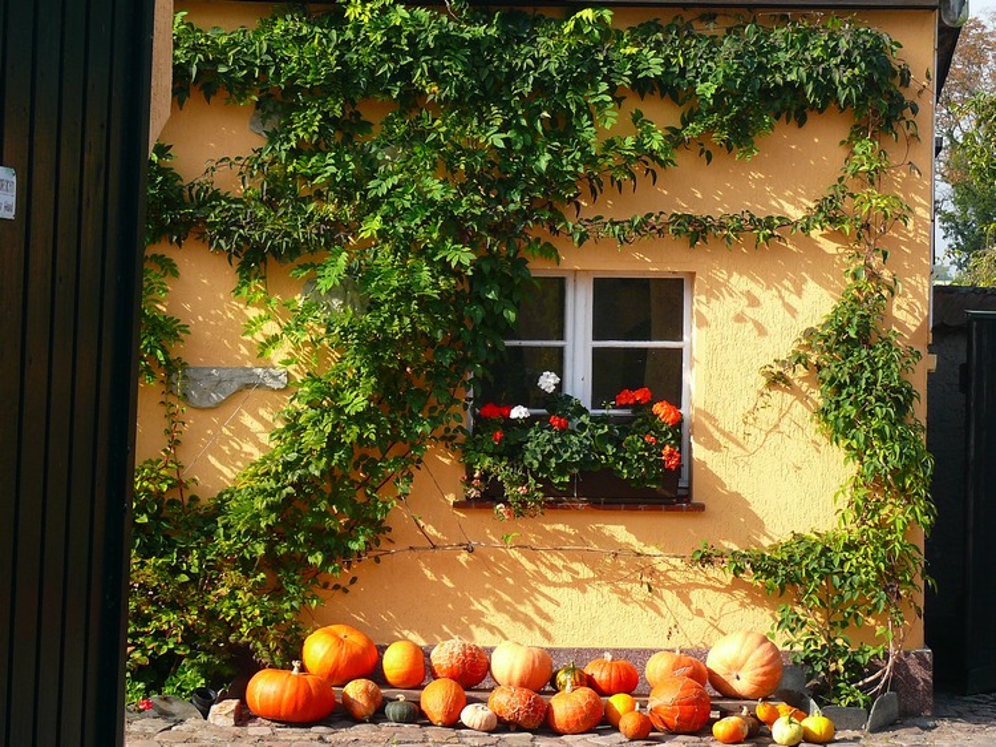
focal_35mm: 131
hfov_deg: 15.1
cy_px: 374
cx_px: 498
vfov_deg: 11.3
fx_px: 3768
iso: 100
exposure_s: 1/125
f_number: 4
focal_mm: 19.4
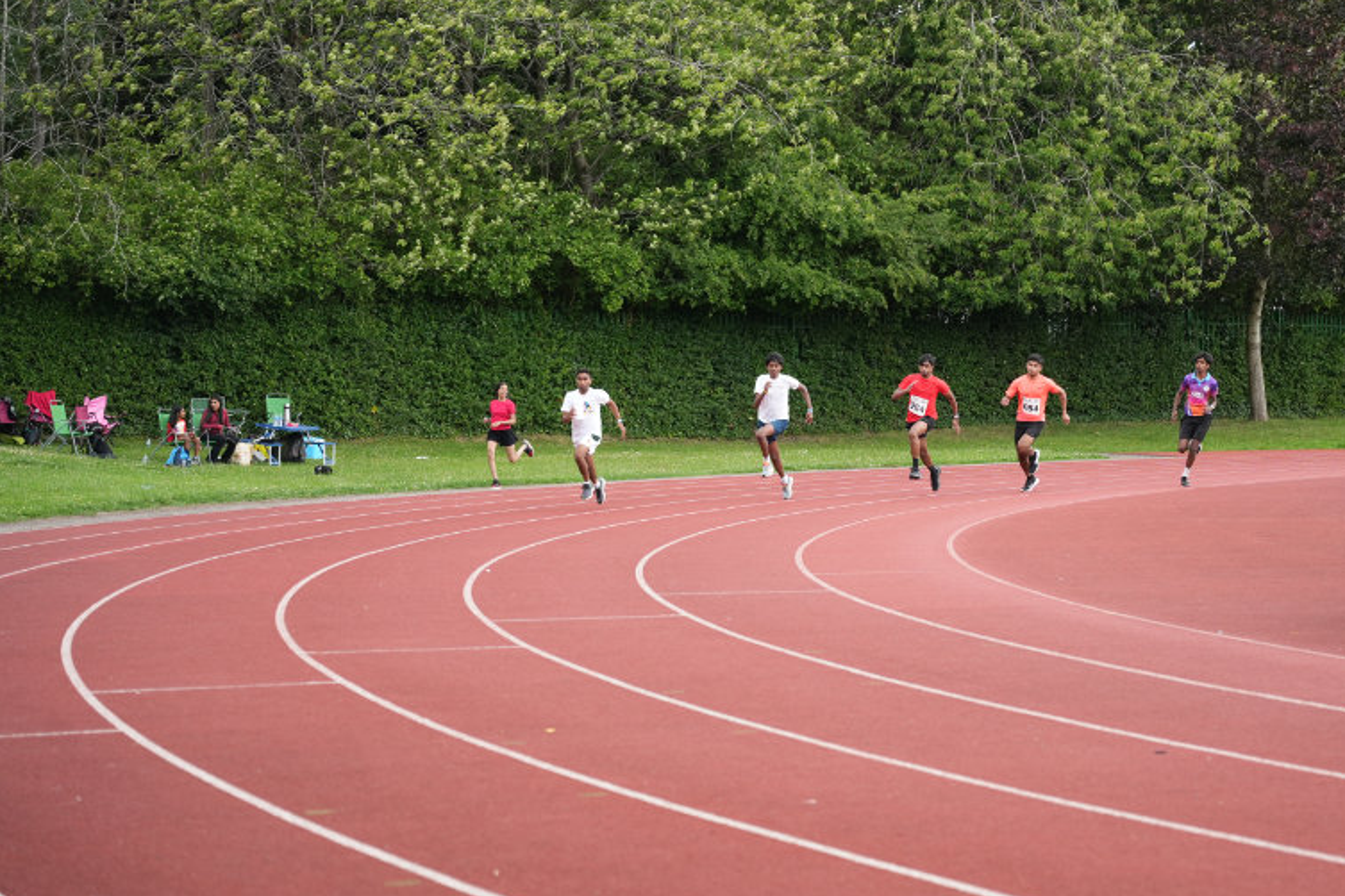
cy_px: 367
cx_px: 897
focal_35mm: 95
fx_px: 3549
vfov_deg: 14.4
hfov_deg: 21.4
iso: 250
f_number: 2.8
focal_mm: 70
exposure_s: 1/800
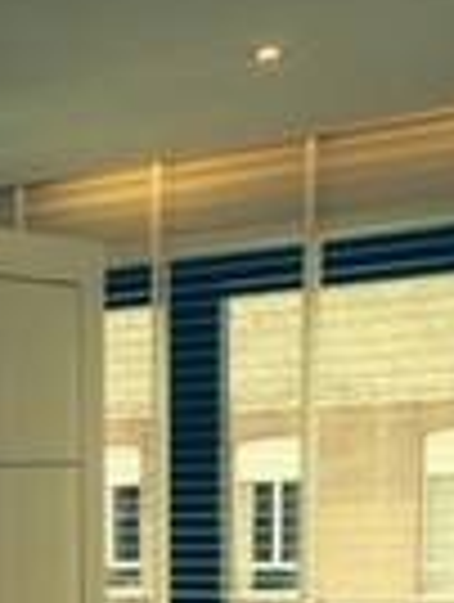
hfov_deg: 13.8
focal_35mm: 105
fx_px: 1830
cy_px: 785
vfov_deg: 17.5
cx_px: -76
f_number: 2.4
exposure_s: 1/345
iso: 50
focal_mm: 4.12
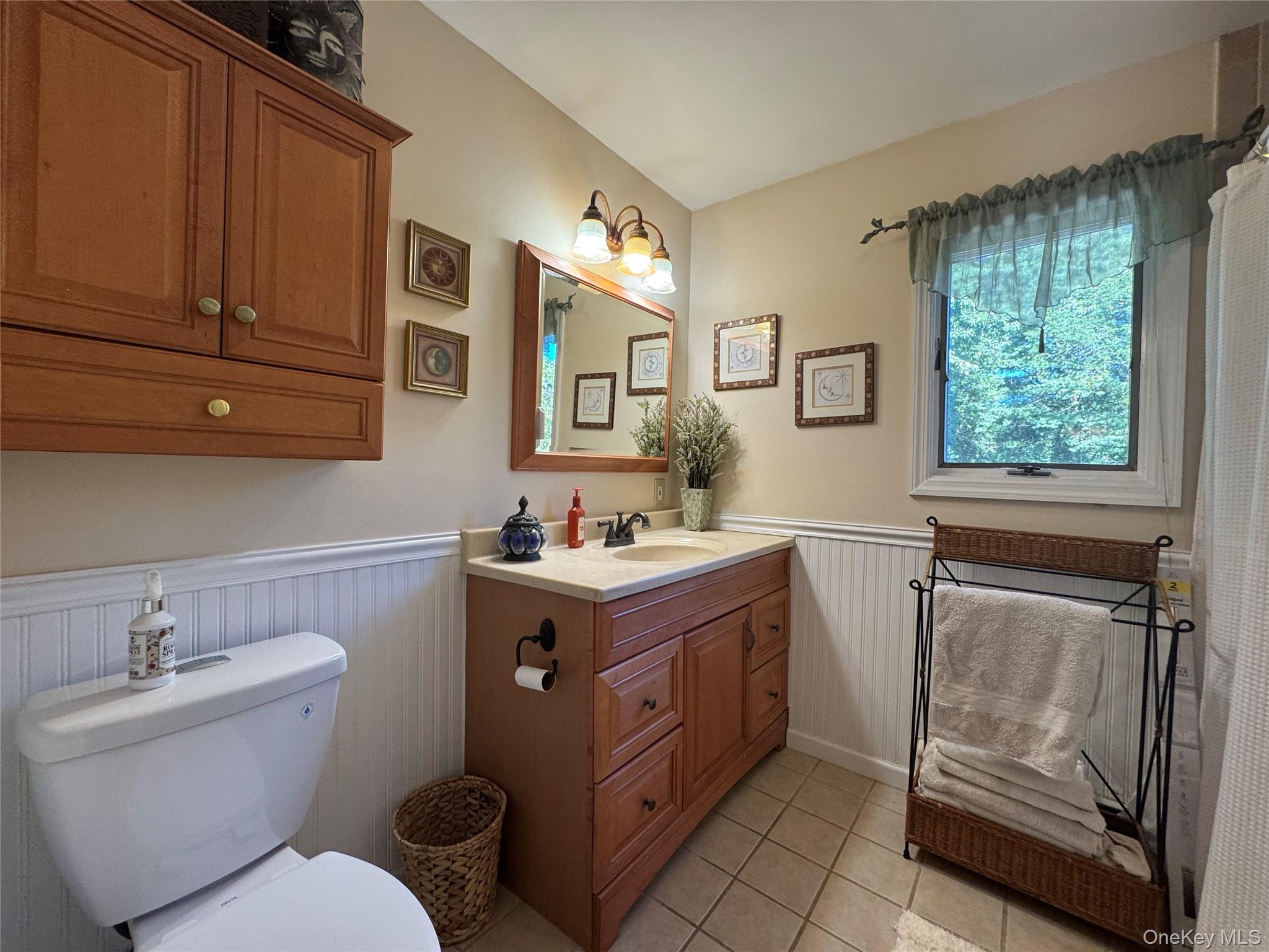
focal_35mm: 14
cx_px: 634
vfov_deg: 85.7
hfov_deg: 102.1
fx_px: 513
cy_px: 476
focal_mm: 2.22
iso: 160
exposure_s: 1/120
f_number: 2.2
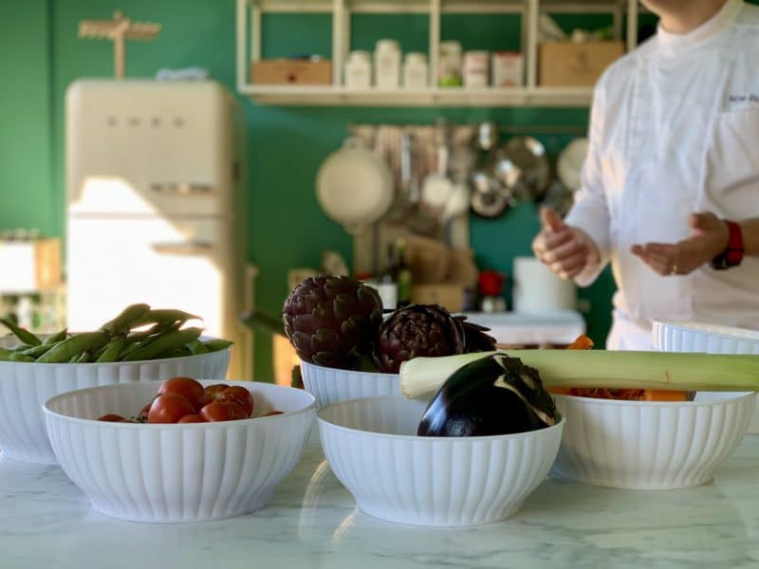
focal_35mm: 52
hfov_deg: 36.8
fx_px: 1140
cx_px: 380
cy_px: 284
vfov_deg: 28.0
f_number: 2.4
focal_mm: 6
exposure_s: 1/122
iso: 32
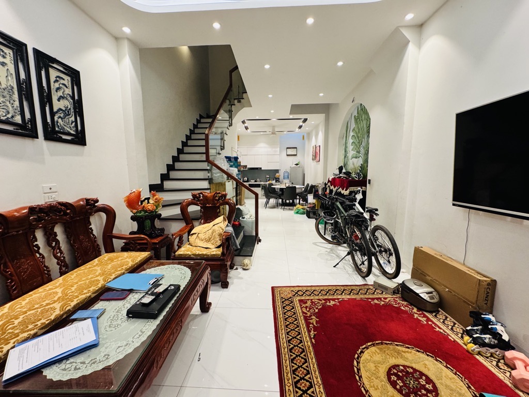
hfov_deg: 102.1
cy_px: 198
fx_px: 214
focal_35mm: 14
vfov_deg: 85.7
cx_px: 264
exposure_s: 1/99
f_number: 2.2
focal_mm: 2.22
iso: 200
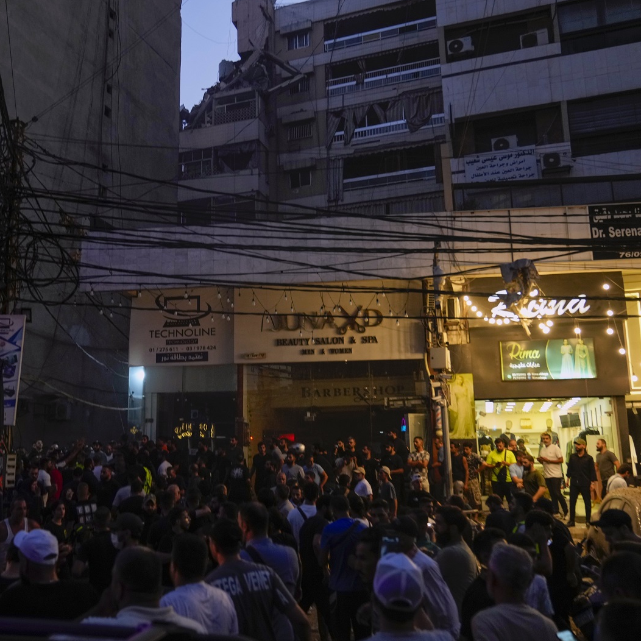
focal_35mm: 31
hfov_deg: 52.1
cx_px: 250
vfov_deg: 52.5
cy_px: 317
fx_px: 649
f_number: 2.8
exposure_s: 1/125
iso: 1250
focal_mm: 24
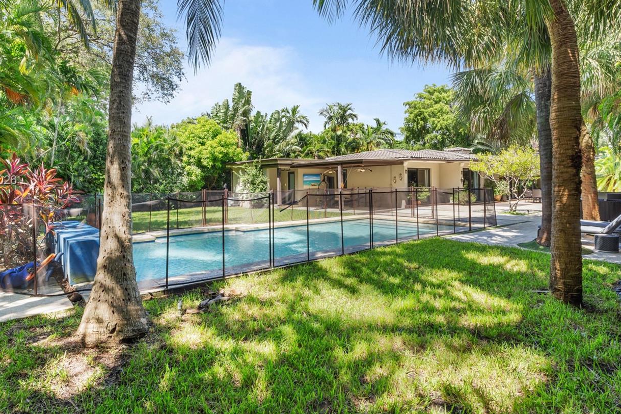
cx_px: 266
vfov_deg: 59.3
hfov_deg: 80.7
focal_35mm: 21
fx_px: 362
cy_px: 181
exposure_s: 1/20
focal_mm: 16
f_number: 9
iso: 250
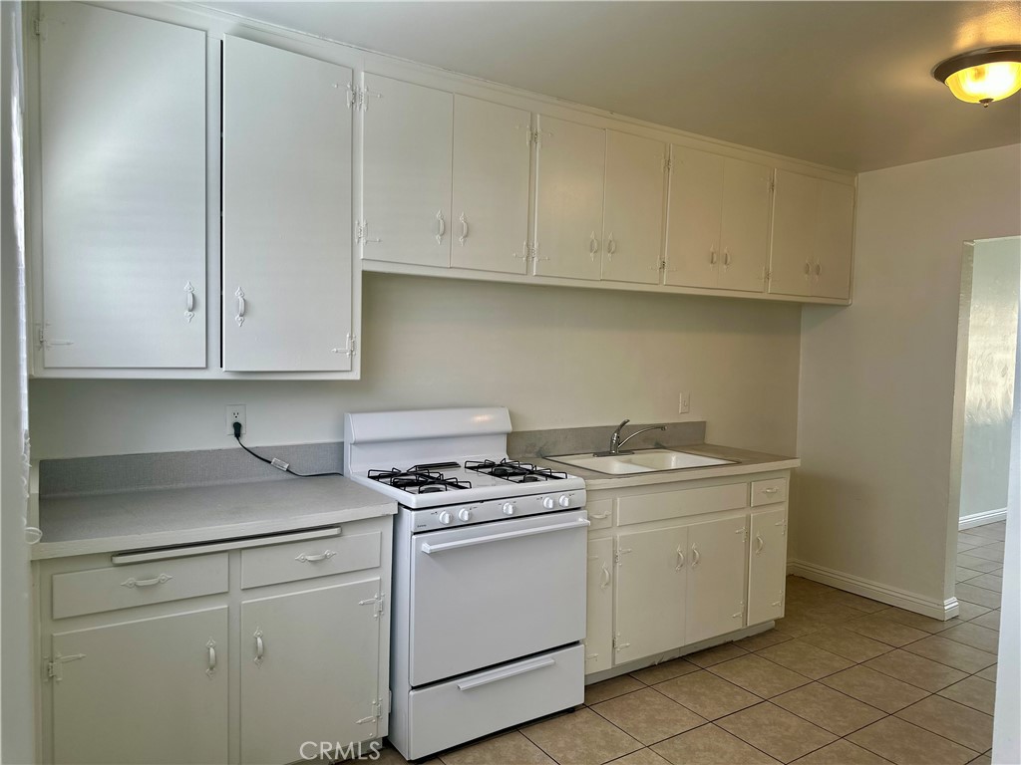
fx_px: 708
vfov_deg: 56.8
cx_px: 510
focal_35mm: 24
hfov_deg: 71.6
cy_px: 382
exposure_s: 1/146
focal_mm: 6.86
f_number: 1.78
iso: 64
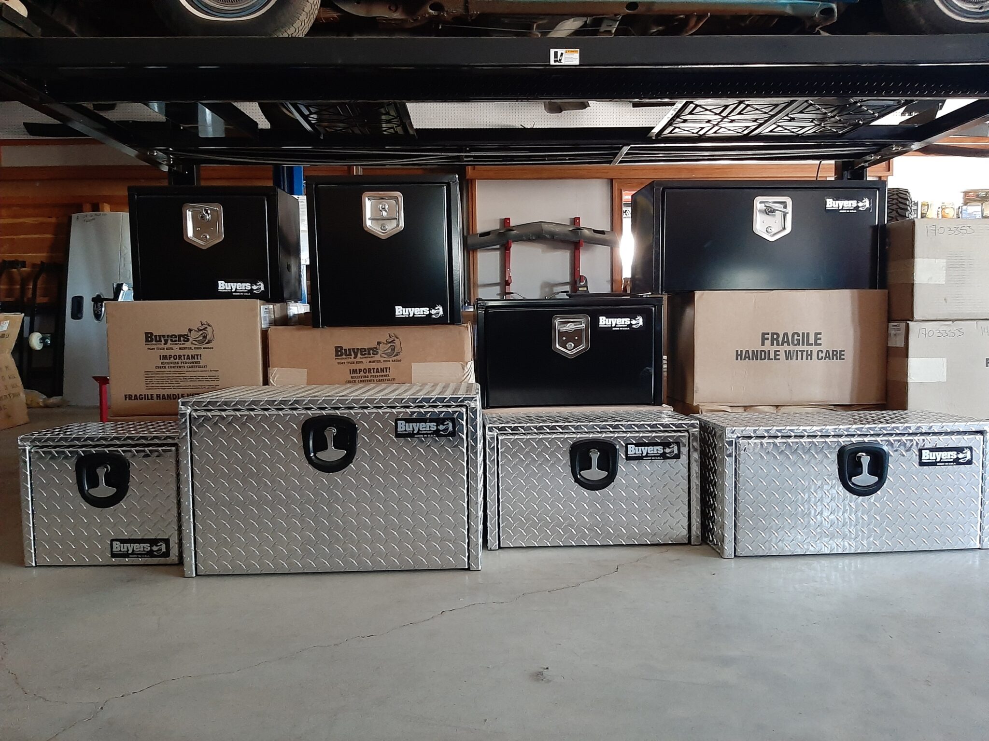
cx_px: 494
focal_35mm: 26
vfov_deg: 53.1
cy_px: 370
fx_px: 743
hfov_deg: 67.3
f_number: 1.7
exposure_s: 1/24
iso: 400
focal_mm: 3.93
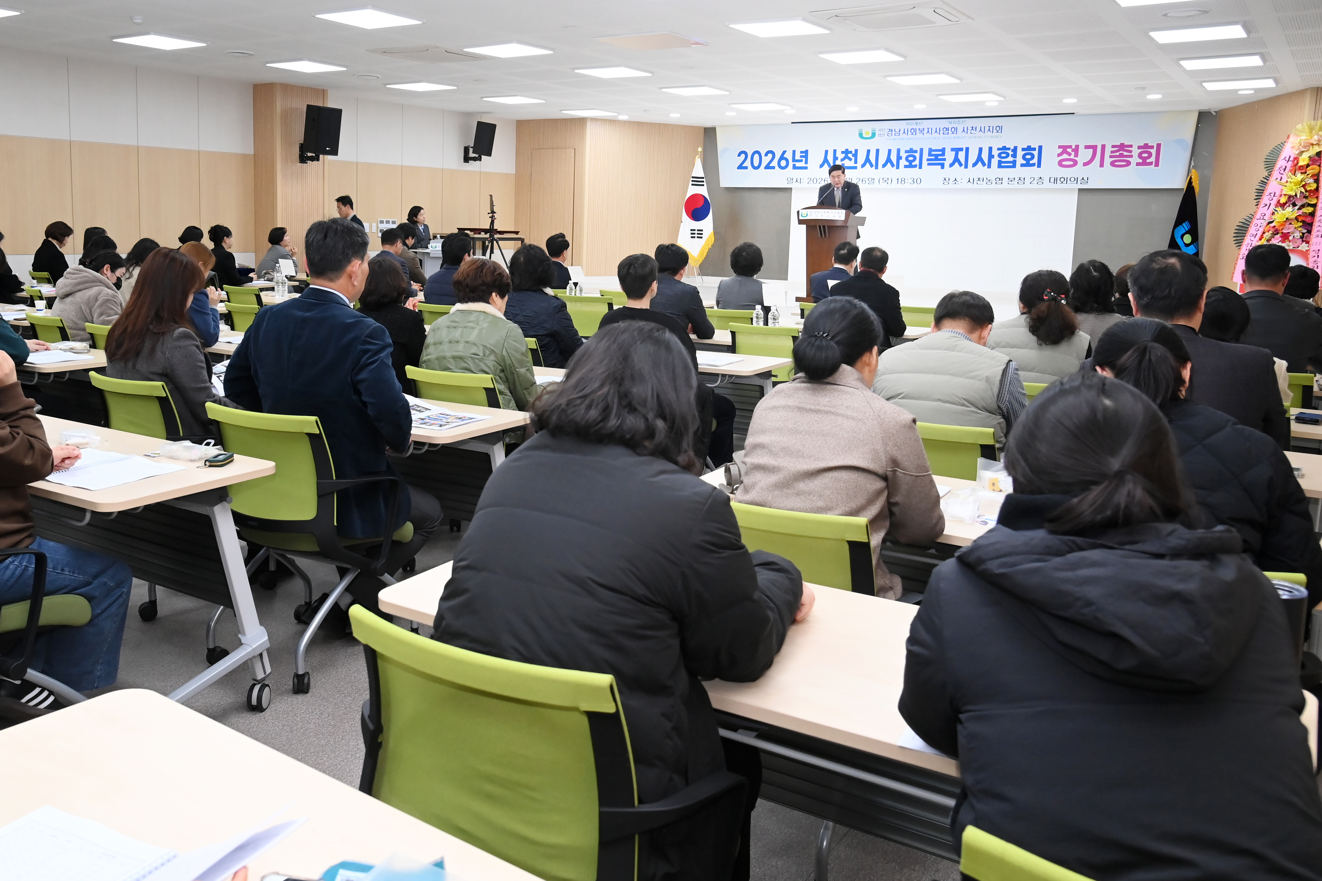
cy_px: 440
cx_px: 661
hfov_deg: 73.7
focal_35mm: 24
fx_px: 881
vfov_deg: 53.1
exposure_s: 1/250
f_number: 6.3
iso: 3200
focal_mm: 24
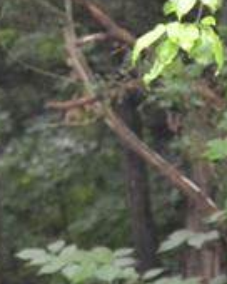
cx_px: -23
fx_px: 3552
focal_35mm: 423
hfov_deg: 3.7
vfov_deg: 4.6
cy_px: 109
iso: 2500
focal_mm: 50
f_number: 4.5
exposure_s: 1/60
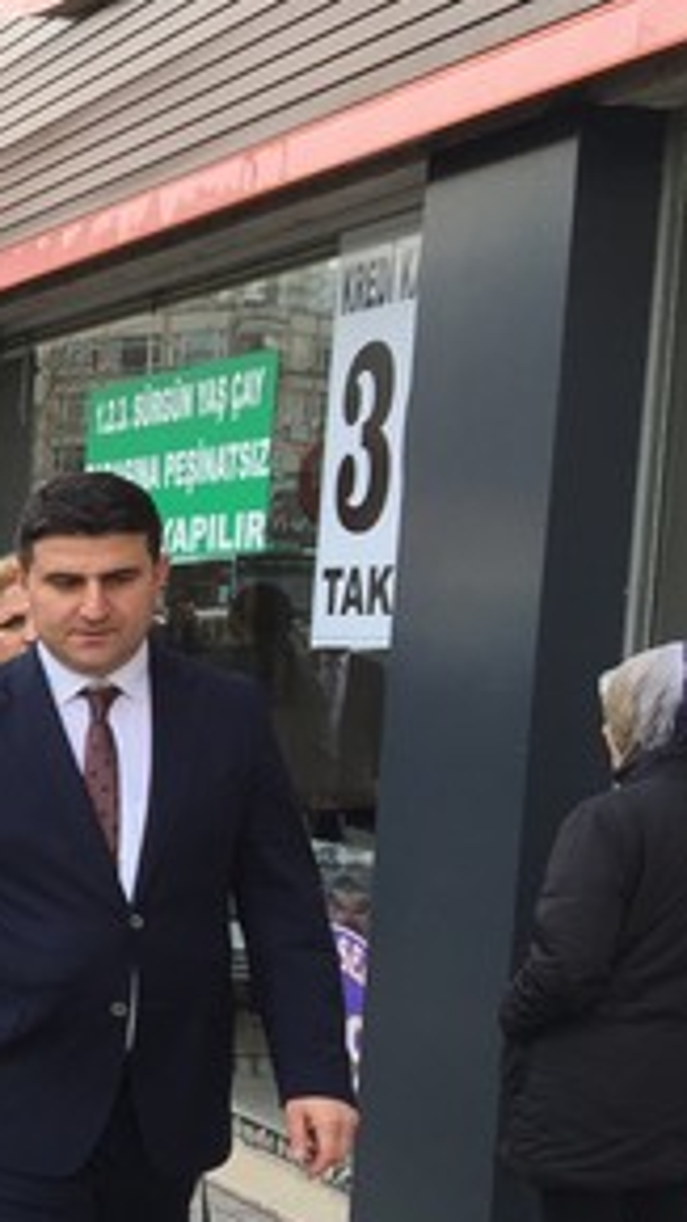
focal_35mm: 73
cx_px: -704
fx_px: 2365
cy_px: 910
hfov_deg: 13.9
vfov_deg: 28.6
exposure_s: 1/280
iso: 32
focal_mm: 4.15
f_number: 2.2
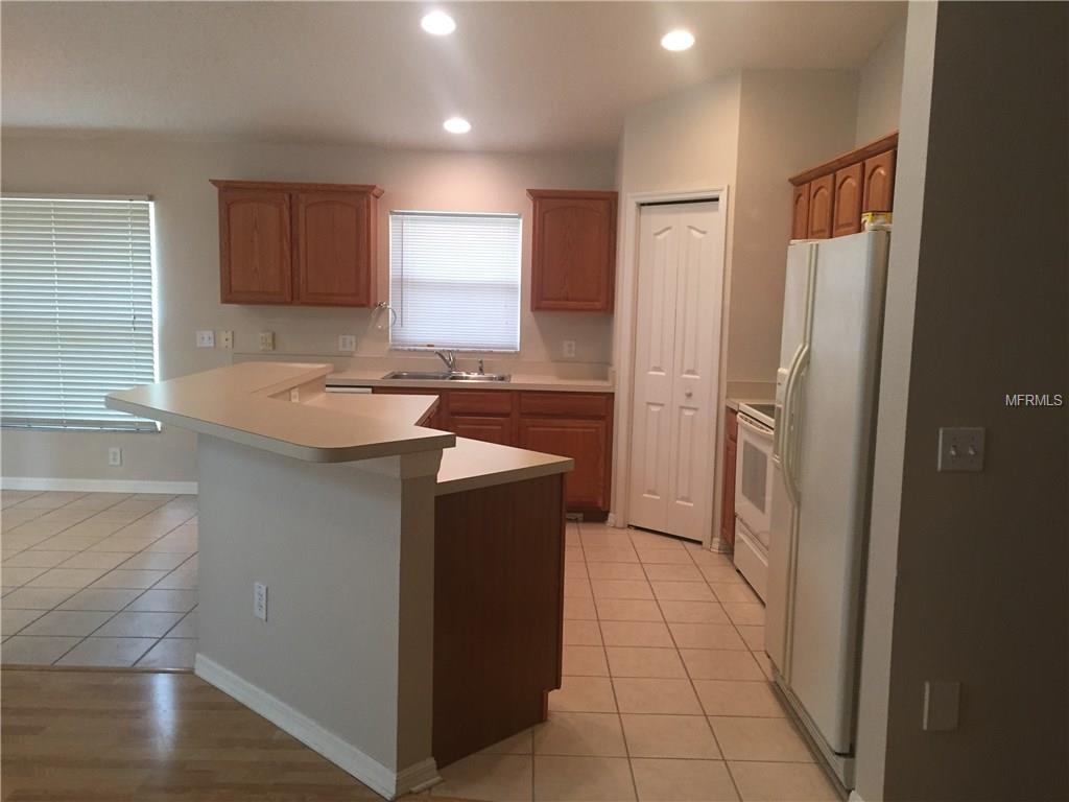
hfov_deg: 61.7
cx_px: 534
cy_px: 401
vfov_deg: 48.2
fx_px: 896
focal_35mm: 29
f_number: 2.2
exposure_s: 1/30
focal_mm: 4.15
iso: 125
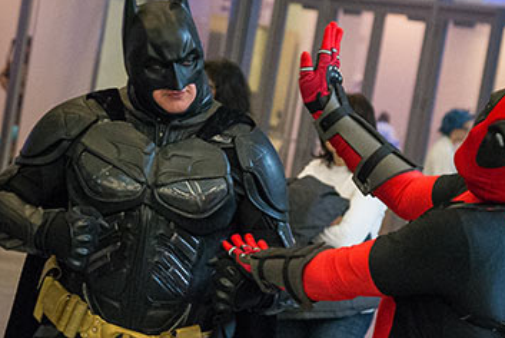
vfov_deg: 14.9
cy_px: 226
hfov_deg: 22.1
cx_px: 288
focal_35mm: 92
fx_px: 1292
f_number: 4
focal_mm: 56
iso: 6400
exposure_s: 1/350
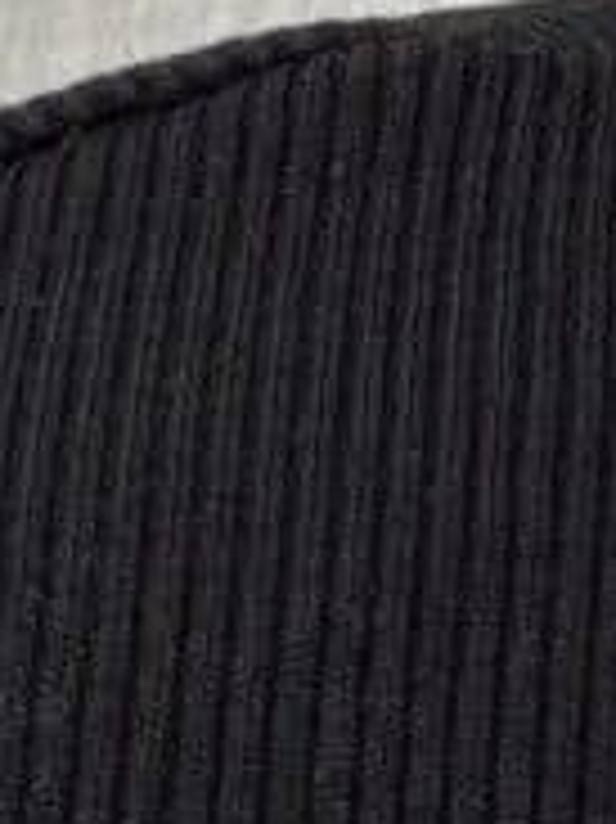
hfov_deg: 8.2
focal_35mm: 168
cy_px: -1027
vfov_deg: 10.4
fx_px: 3991
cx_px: 1430
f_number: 1.9
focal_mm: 2.69
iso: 40
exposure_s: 1/50
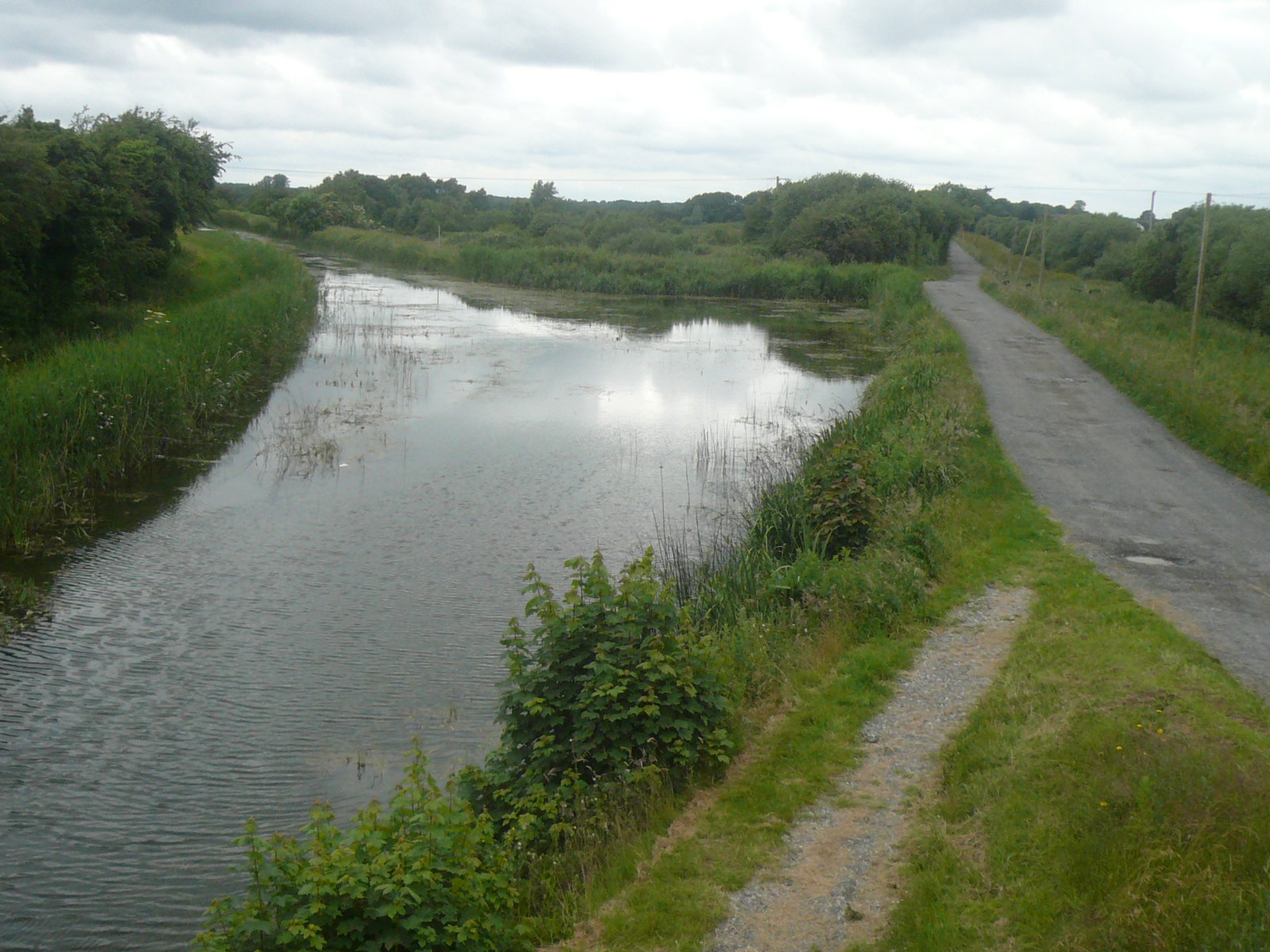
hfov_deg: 42.9
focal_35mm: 44
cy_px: 476
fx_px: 1614
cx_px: 635
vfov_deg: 32.9
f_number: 2.8
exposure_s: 1/640
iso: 100
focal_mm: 4.7
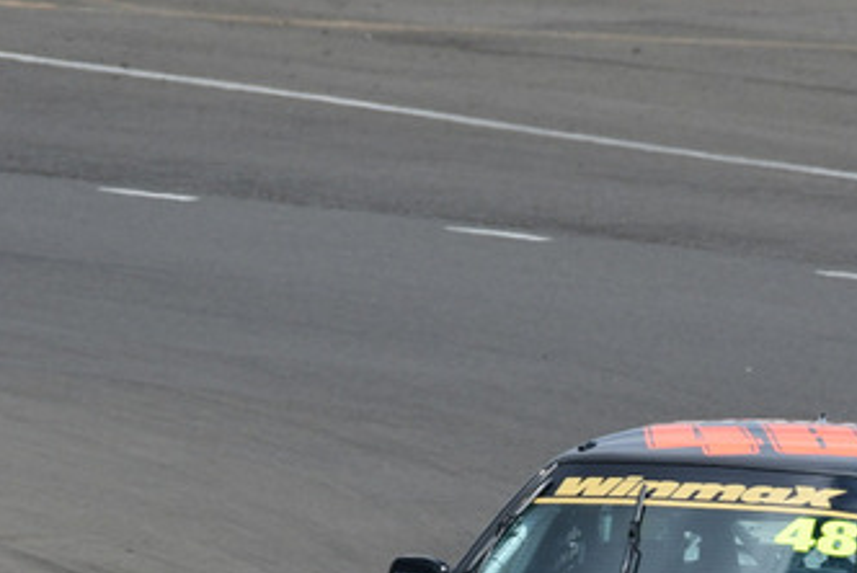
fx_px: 33594
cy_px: 555
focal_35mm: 1410
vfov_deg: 1.0
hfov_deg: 1.5
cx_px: 888
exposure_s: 1/640
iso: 250
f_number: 10
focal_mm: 390
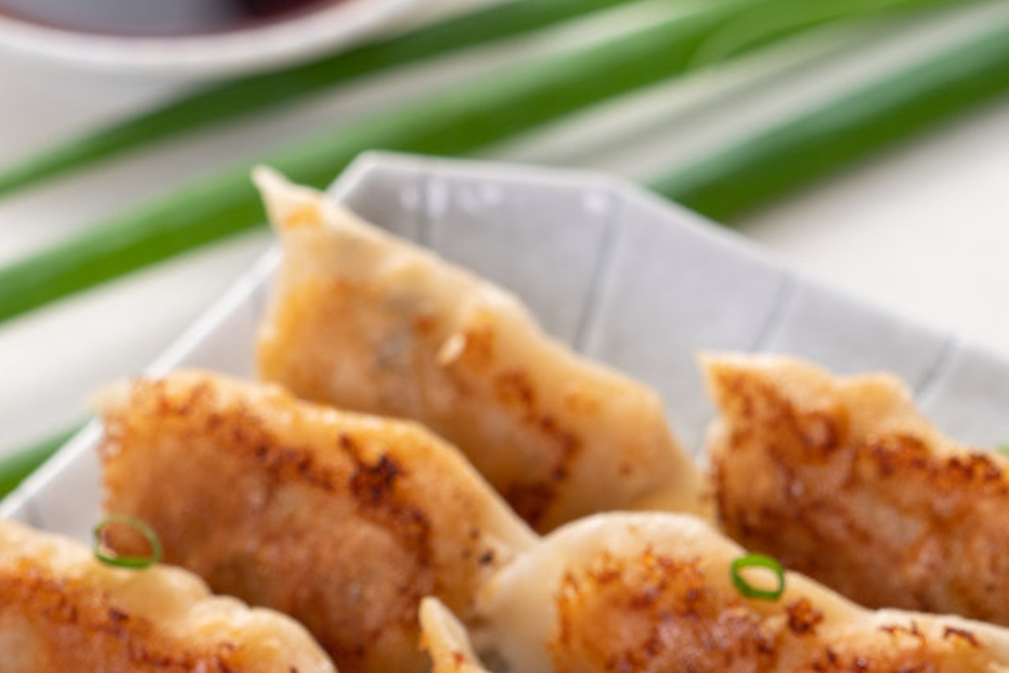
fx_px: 9335
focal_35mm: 333
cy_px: 837
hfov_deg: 6.2
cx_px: 147
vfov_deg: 4.1
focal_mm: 130
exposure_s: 1/125
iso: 100
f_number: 9
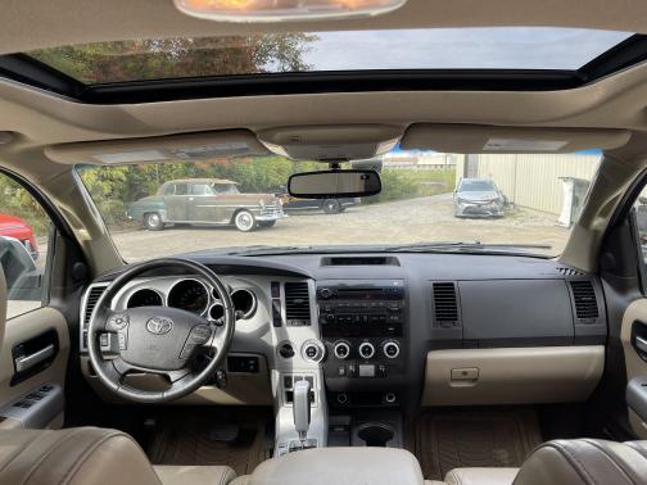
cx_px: 324
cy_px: 242
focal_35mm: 25
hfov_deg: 69.4
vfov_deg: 54.9
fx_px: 467
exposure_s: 1/332
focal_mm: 5.1
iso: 32
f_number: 1.6
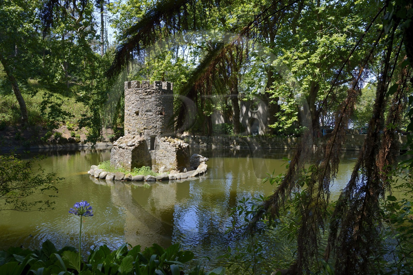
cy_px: 138
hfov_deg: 60.3
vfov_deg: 42.3
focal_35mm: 31
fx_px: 355
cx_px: 206
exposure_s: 1/640
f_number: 7.1
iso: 400
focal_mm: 31
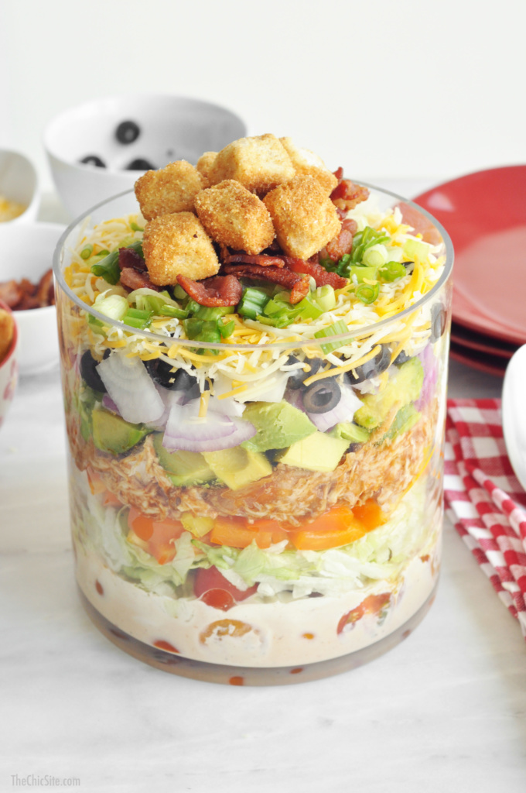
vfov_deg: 27.0
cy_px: 396
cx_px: 263
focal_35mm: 75
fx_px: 1648
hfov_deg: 18.1
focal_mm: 50
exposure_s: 1/50
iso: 400
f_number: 6.3
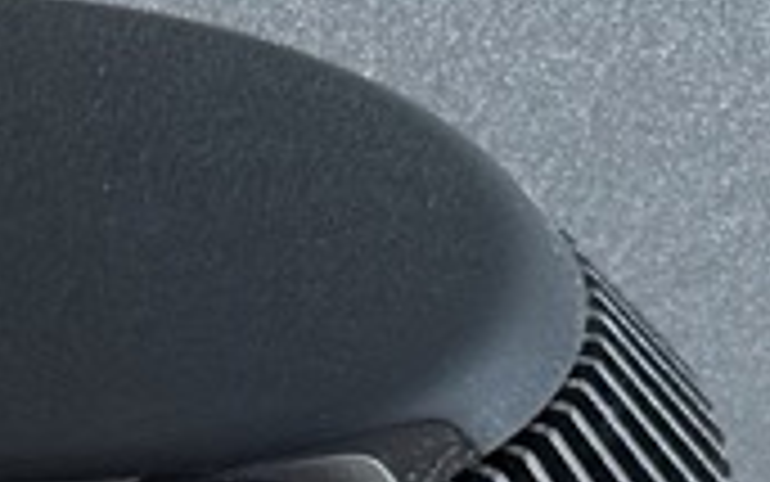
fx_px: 3988
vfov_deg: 5.9
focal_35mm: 190
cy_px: 1860
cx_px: -545
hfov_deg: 10.5
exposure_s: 1/100
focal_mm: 6.86
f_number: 1.78
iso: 200
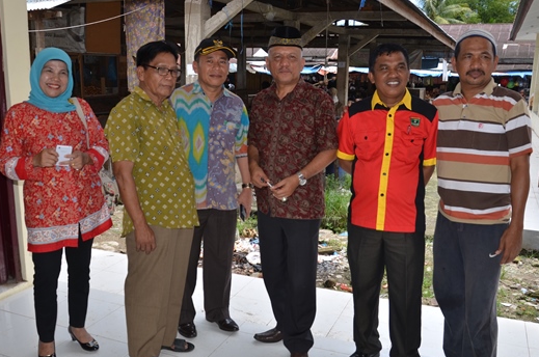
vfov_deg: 38.7
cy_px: 190
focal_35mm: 34
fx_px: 508
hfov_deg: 55.9
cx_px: 265
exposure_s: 1/250
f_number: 5
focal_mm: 18
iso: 100
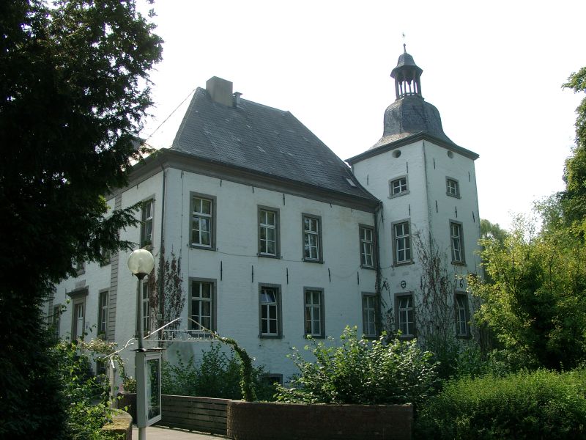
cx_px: 293
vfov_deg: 41.8
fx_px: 576
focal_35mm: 34
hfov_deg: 54.0
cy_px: 220
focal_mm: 7.13
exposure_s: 1/381
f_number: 4
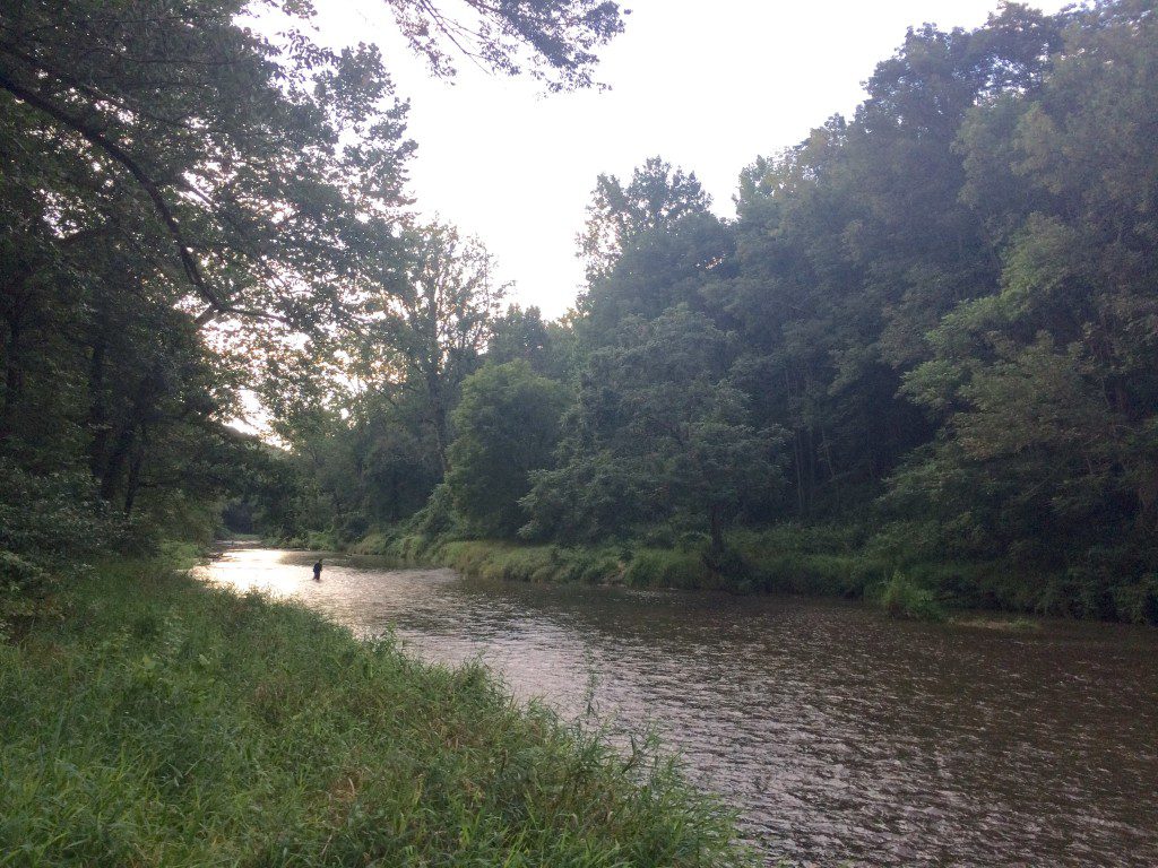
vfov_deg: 48.2
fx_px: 970
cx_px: 579
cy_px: 434
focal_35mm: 29
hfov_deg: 61.7
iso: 64
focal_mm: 4.15
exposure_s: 1/120
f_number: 2.2
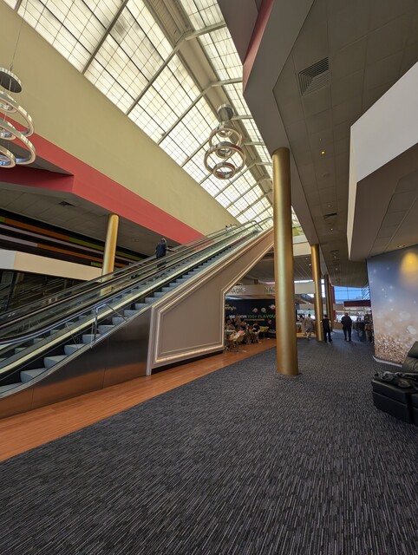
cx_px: 209
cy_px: 278
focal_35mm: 12
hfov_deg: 94.6
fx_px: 193
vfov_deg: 110.5
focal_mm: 2.23
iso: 40
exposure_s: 1/212
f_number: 1.95
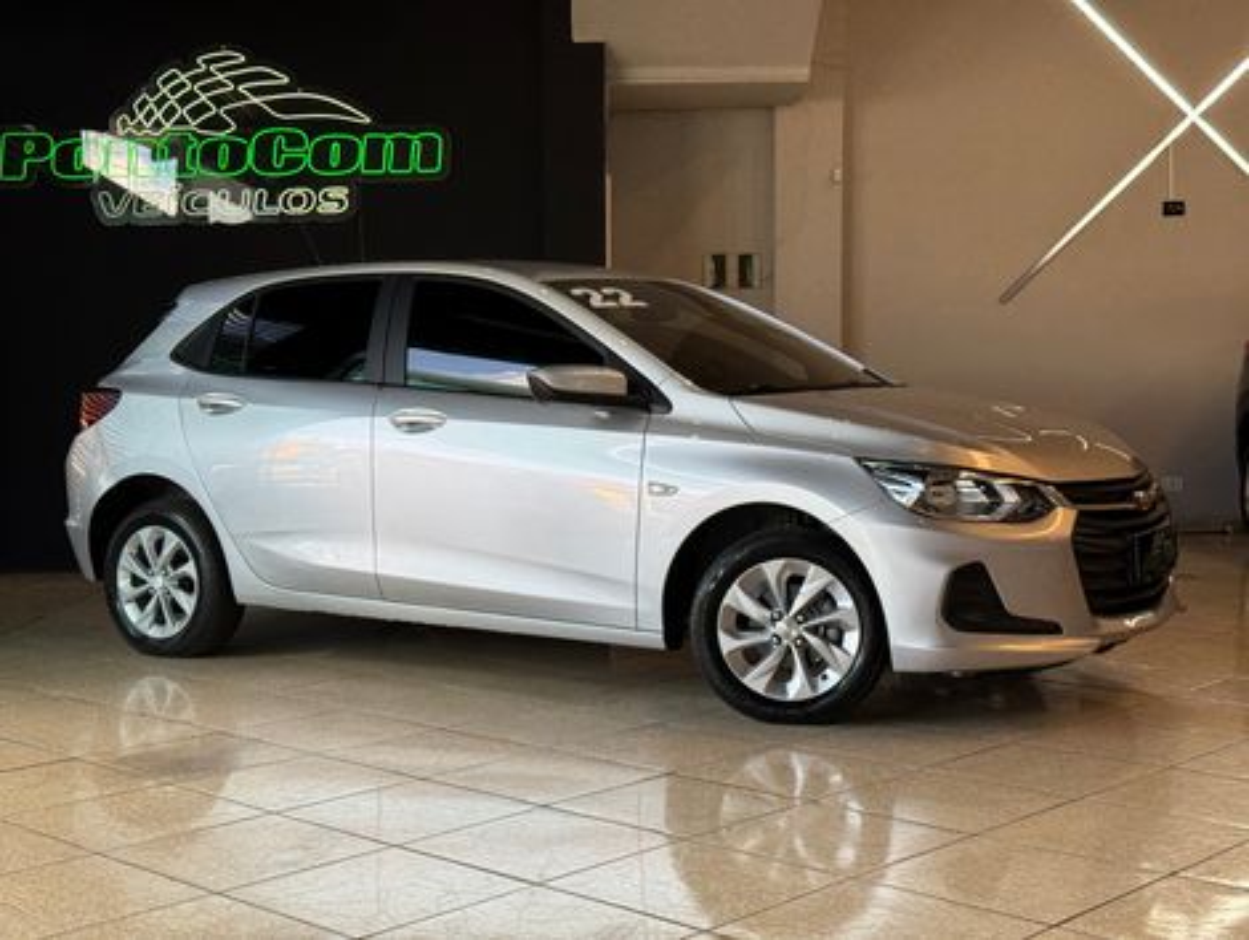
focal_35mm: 48
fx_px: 1735
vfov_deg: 30.3
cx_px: 624
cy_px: 470
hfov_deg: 39.6
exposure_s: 1/153
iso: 64
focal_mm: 6.76
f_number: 1.78
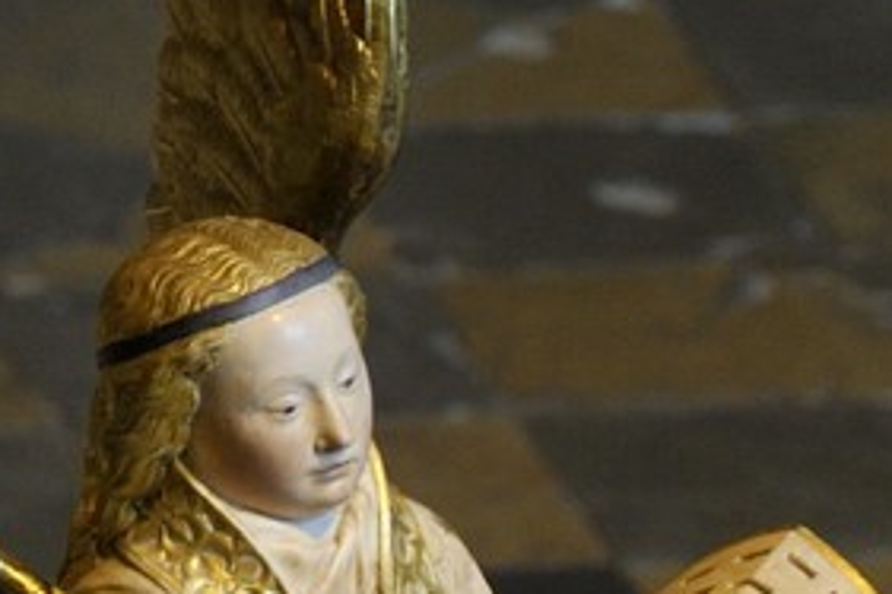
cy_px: 1655
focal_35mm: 853
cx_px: 1695
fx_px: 21122
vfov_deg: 1.6
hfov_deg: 2.4
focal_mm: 150
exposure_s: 1/30
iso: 800
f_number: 6.3
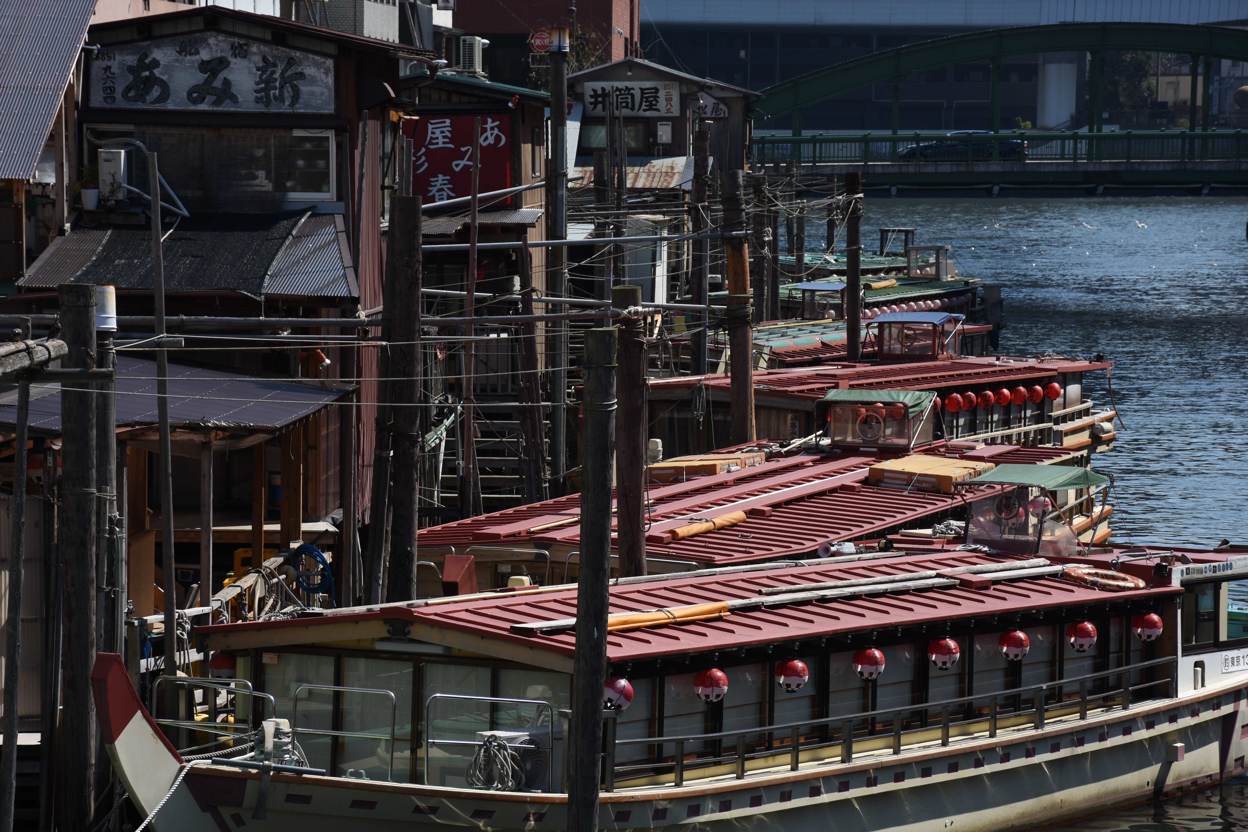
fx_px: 4680
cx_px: 624
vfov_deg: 10.2
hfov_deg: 15.2
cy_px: 416
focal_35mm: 135
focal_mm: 90
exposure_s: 1/320
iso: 100
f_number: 8
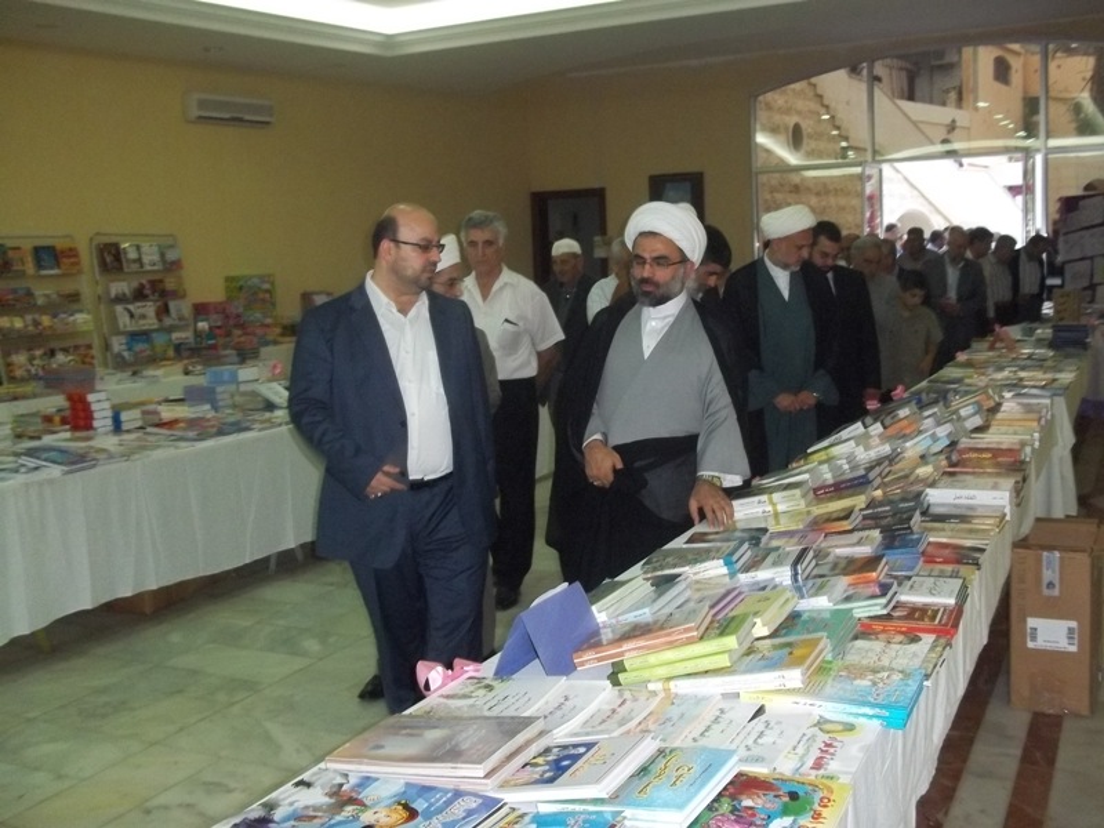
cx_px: 552
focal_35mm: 36
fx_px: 1148
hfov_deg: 51.4
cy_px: 414
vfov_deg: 39.7
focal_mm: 6.5
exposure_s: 1/30
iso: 320
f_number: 3.1
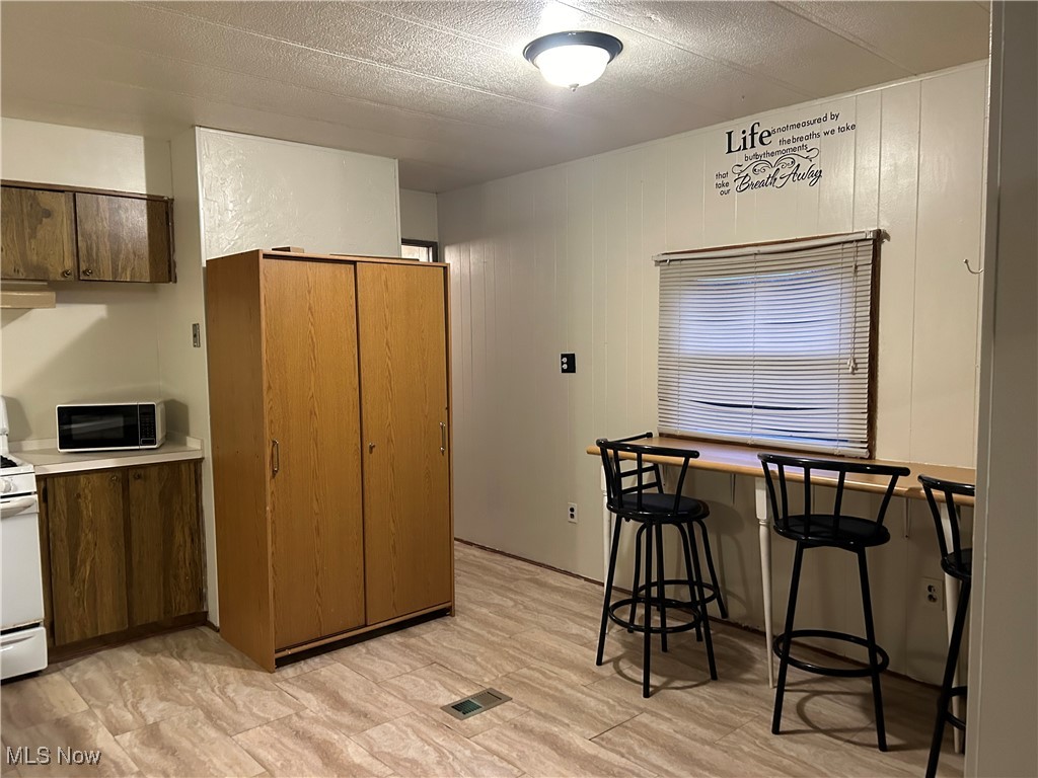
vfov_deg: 53.1
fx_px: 780
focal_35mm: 26
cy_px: 389
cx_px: 519
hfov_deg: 67.3
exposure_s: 1/40
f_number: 1.5
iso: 500
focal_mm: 5.7
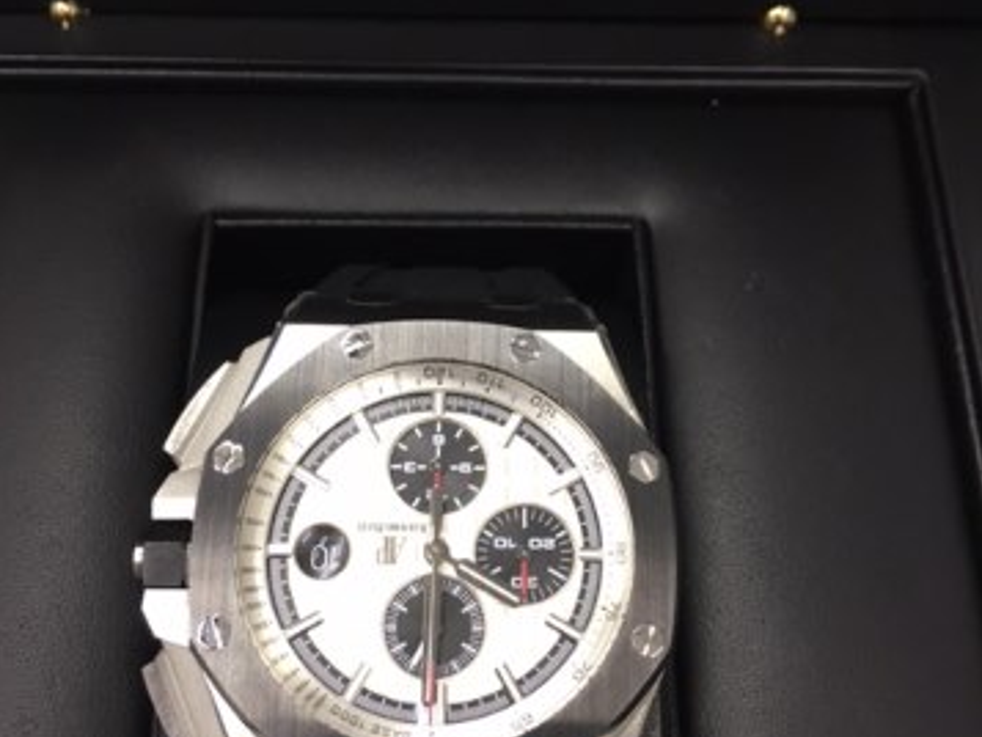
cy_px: 426
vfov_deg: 36.8
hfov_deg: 47.8
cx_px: 490
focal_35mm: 39
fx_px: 1107
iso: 100
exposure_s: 1/33
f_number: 2.2
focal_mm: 4.15
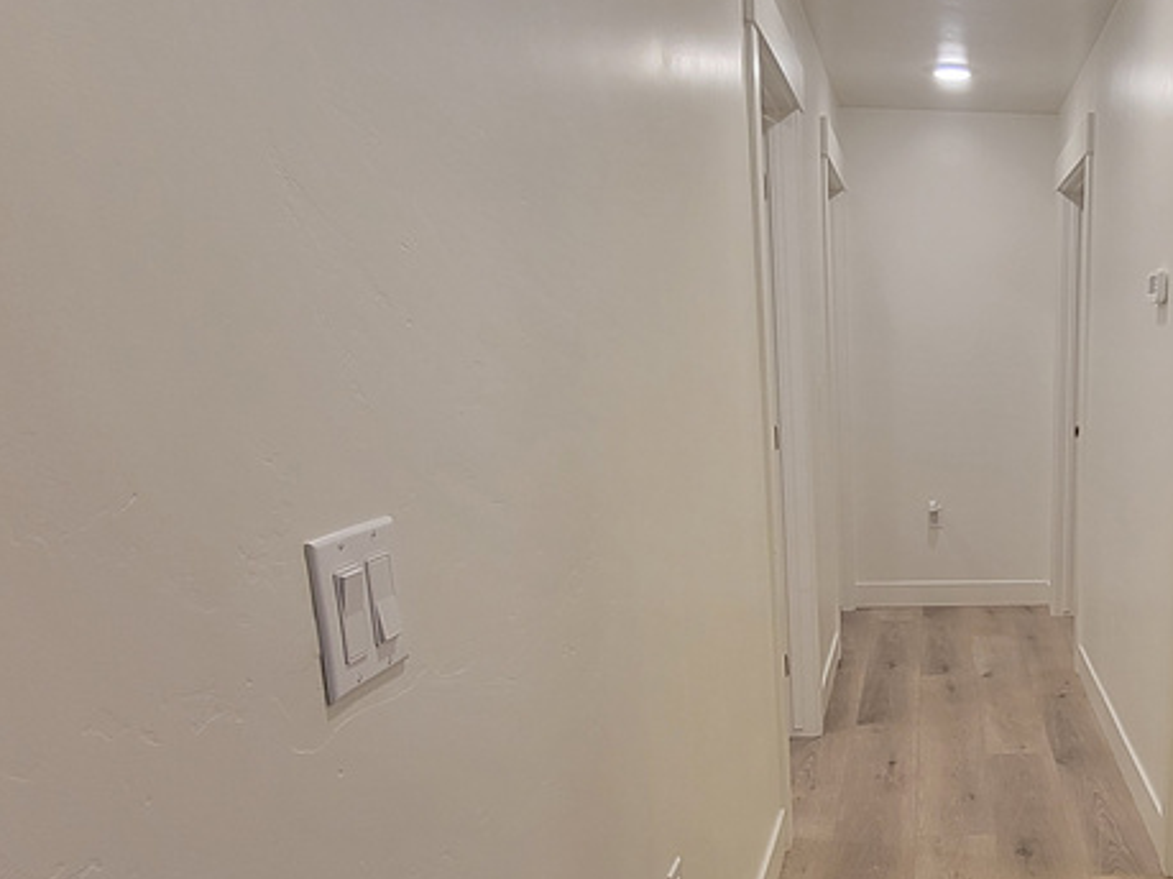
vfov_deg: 47.3
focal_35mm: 29
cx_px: 1032
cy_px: 595
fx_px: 982
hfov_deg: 54.6
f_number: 2.2
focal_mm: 2.2
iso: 160
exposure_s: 1/60
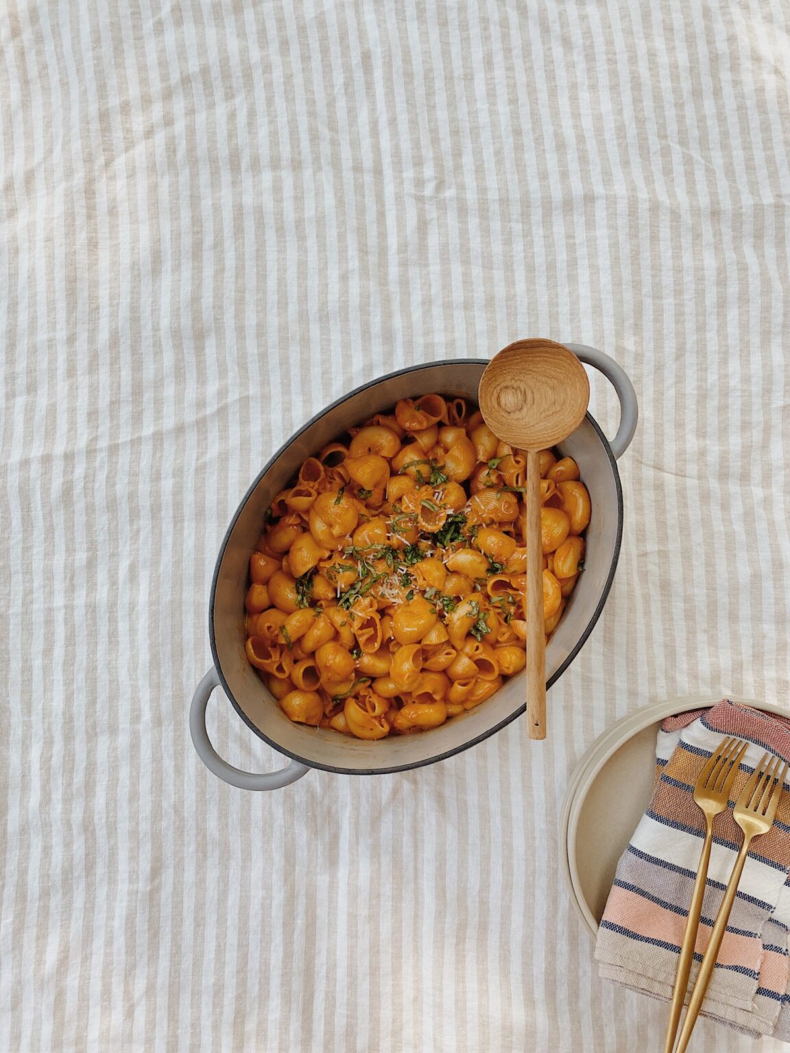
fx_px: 791
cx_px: 395
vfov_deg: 67.3
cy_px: 526
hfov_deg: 53.1
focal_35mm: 26
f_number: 1.8
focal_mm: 4.25
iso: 32
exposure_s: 1/654
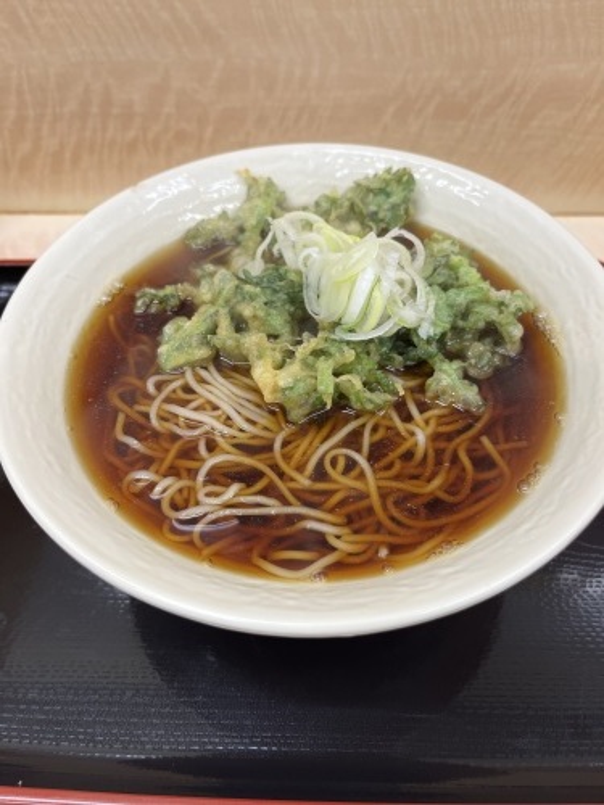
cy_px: 402
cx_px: 302
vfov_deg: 67.3
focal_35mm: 26
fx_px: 605
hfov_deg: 53.1
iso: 64
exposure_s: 1/100
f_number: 1.6
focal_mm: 5.1
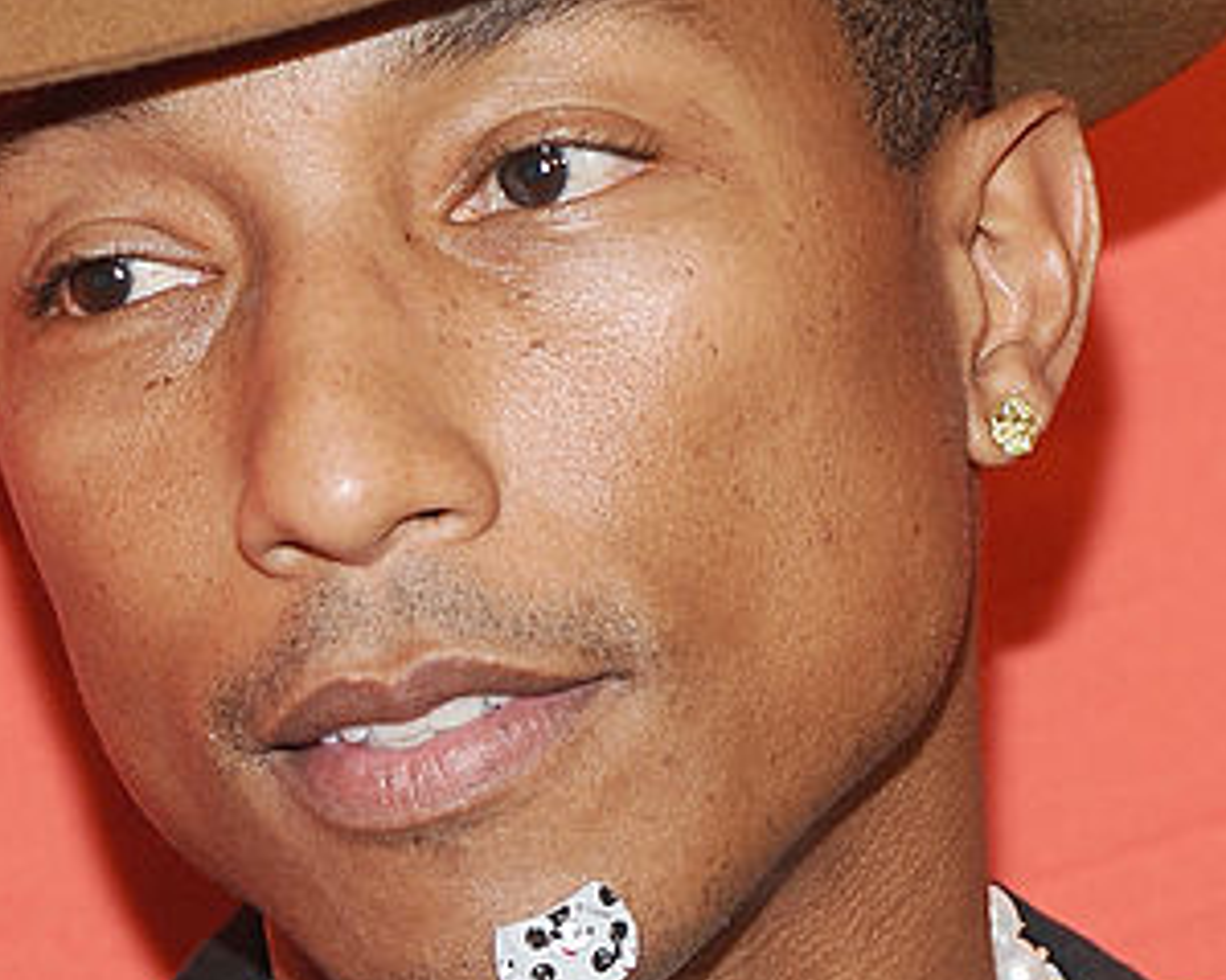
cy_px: 808
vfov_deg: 4.0
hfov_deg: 5.0
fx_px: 14001
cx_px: 656
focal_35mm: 386
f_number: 5
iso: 640
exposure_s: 1/125
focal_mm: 120
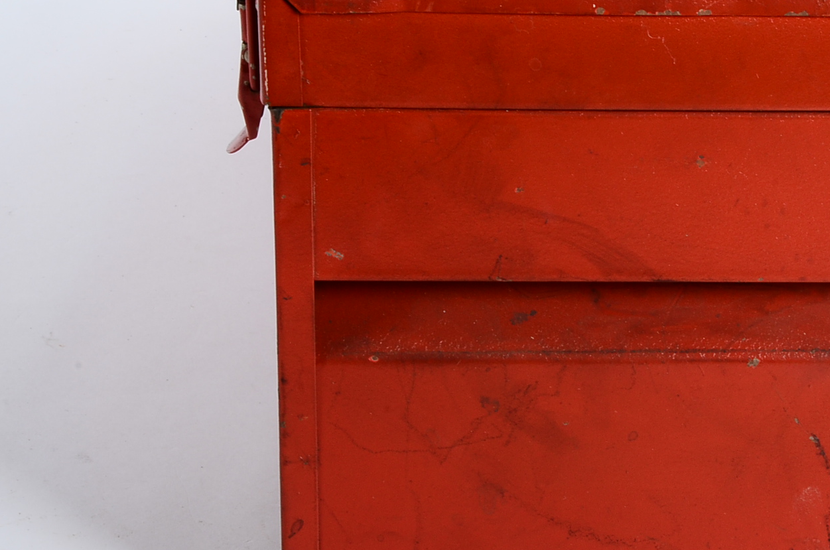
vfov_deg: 7.0
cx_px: 654
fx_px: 4487
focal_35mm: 195
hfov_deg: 10.5
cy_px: 269
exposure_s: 1/200
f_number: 22
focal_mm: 66
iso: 200
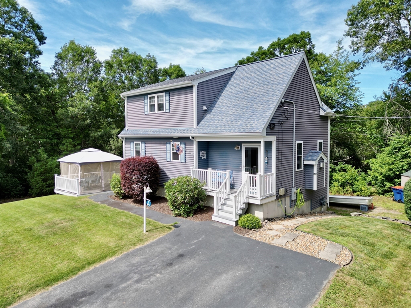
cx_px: 206
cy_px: 154
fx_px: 285
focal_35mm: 24
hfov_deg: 71.6
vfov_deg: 56.8
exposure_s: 1/2000
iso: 130
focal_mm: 6.72
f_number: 1.7
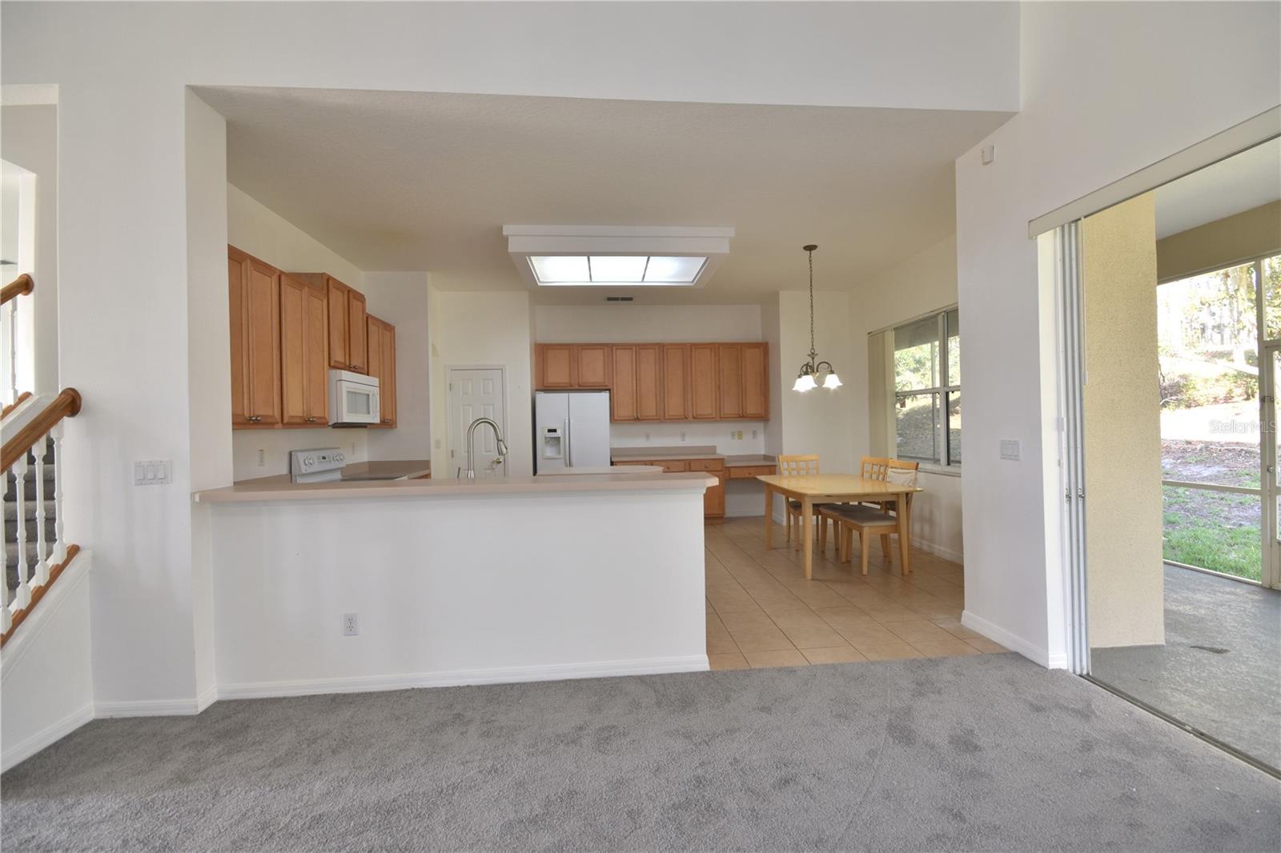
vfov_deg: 77.3
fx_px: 534
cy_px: 426
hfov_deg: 100.4
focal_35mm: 15
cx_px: 640
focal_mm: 10
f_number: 10
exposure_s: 1/15
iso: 250
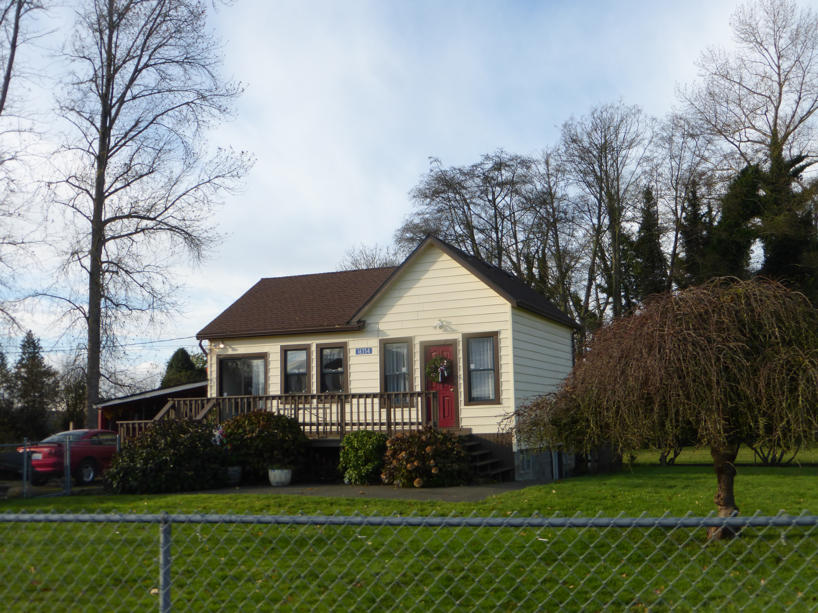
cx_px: 409
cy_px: 306
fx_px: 922
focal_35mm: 39
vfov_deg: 36.8
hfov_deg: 47.9
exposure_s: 1/500
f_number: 3.9
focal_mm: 6.9
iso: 100
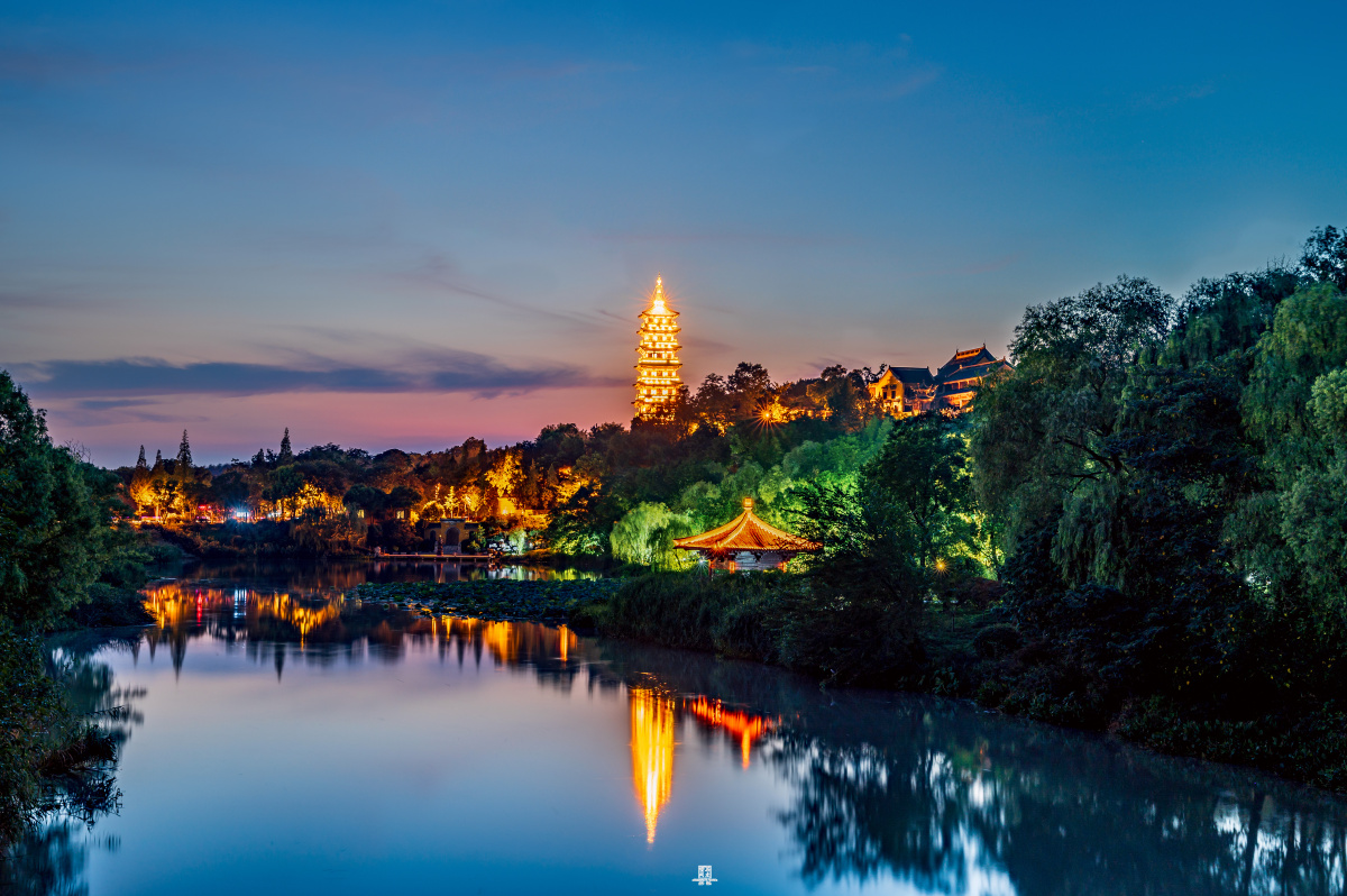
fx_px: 1869
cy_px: 448
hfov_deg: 39.6
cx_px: 674
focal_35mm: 50
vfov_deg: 26.9
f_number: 11
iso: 200
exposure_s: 8
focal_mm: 50
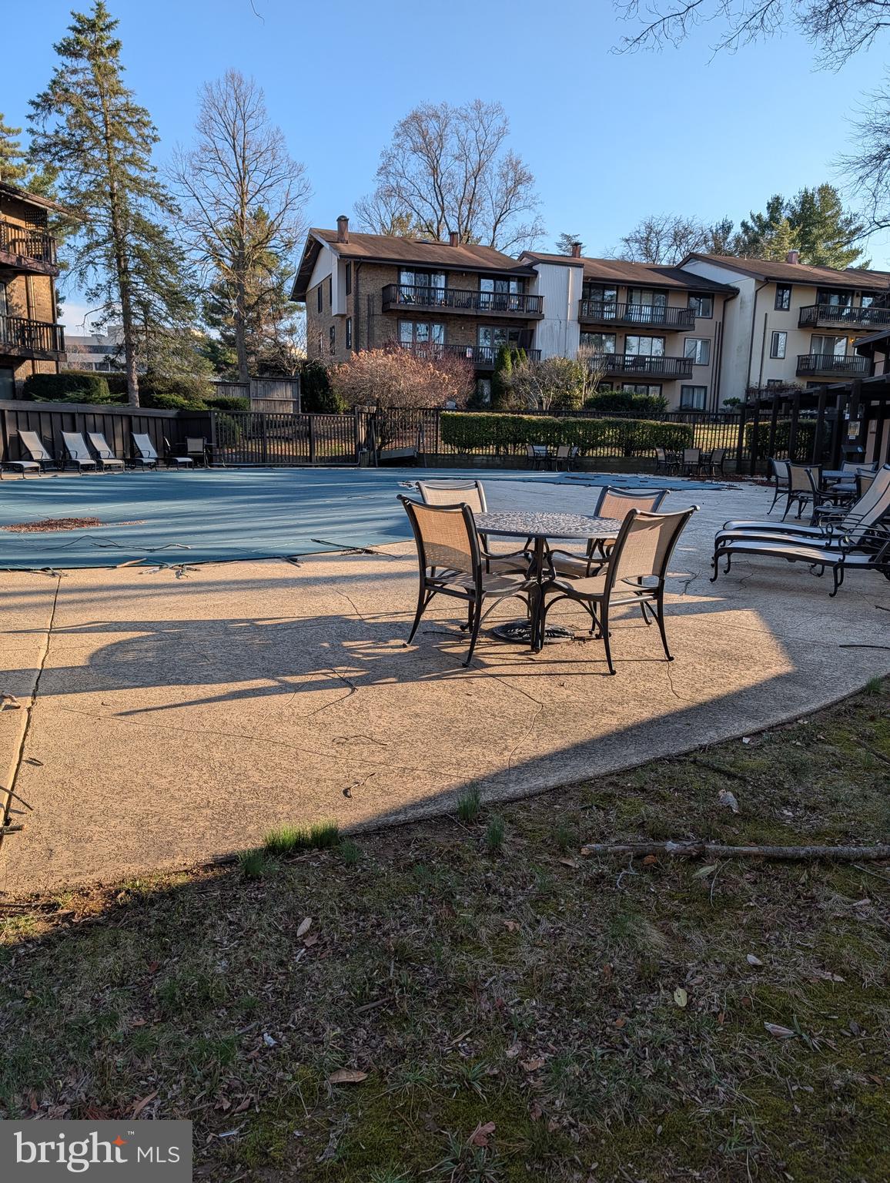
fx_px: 821
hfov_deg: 56.9
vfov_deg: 71.5
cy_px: 592
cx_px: 445
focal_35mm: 24
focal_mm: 6.9
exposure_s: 1/563
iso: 20
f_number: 1.68
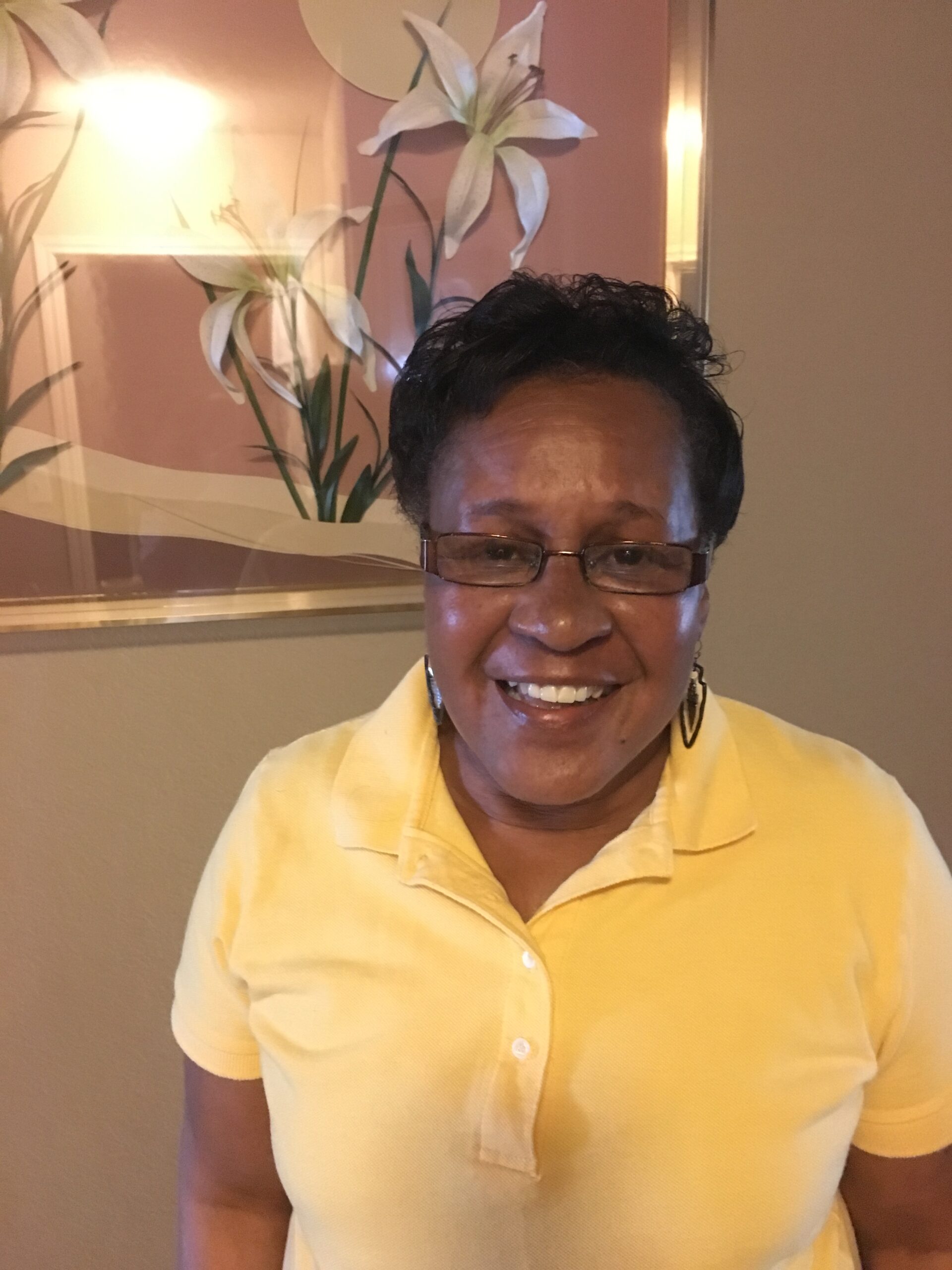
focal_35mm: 29
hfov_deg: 48.2
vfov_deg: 61.7
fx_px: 1063
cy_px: 635
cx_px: 476
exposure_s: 1/15
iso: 800
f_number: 2.2
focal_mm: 4.15
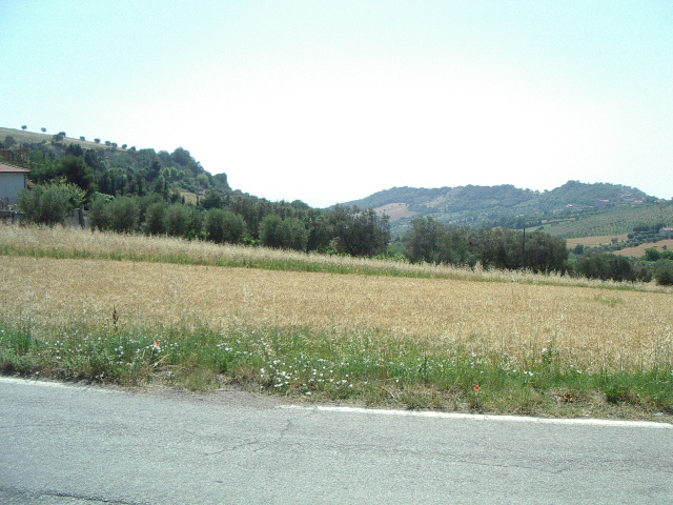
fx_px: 739
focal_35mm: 38
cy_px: 252
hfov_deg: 49.0
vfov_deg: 37.7
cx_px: 336
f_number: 4.8
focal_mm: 5.8
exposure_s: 1/1500
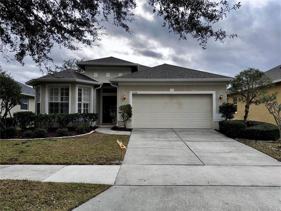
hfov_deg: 71.6
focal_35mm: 24
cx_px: 140
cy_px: 106
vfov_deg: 56.8
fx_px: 195
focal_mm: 6.86
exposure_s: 1/4950
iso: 100
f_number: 1.78
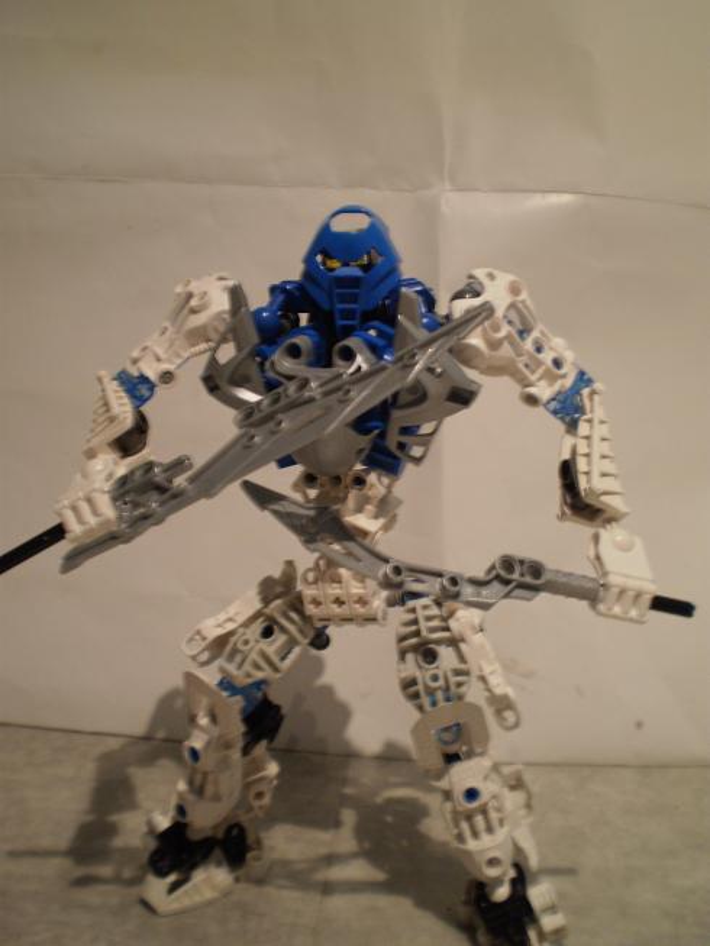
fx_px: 984
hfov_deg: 39.7
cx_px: 355
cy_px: 473
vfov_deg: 51.3
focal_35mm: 36
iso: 125
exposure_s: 1/3
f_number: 3.1
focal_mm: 6.3
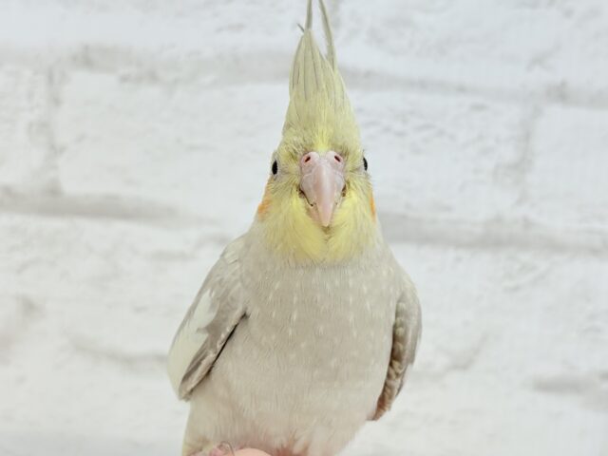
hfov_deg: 36.8
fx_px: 913
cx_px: 304
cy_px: 228
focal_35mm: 52
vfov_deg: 28.0
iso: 64
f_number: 1.6
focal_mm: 5.96
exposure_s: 1/100
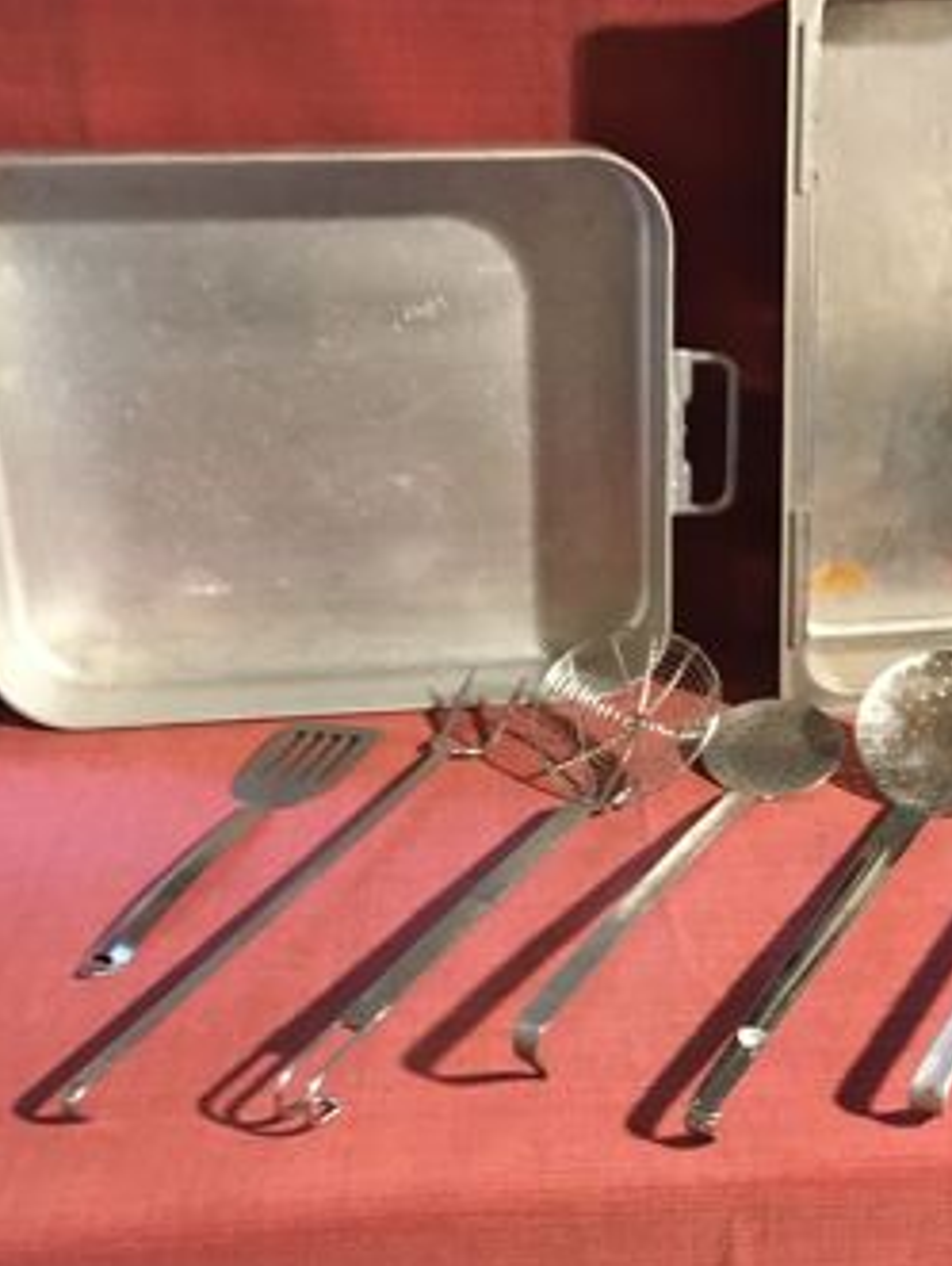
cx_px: 600
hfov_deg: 34.2
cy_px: 623
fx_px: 1537
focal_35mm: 42
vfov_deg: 44.7
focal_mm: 4.15
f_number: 2.2
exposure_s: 1/33
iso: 250
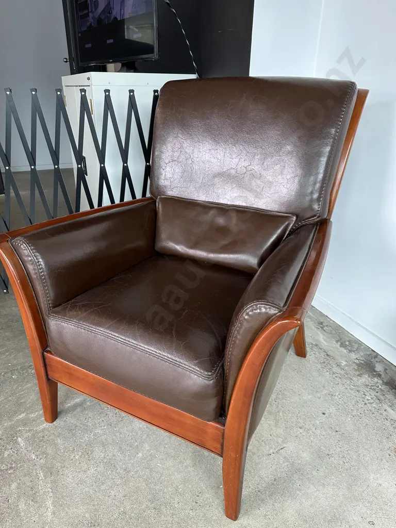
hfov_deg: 56.8
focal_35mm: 24
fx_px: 366
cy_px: 264
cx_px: 198
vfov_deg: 71.6
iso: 100
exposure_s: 1/100
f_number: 1.78
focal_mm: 6.86
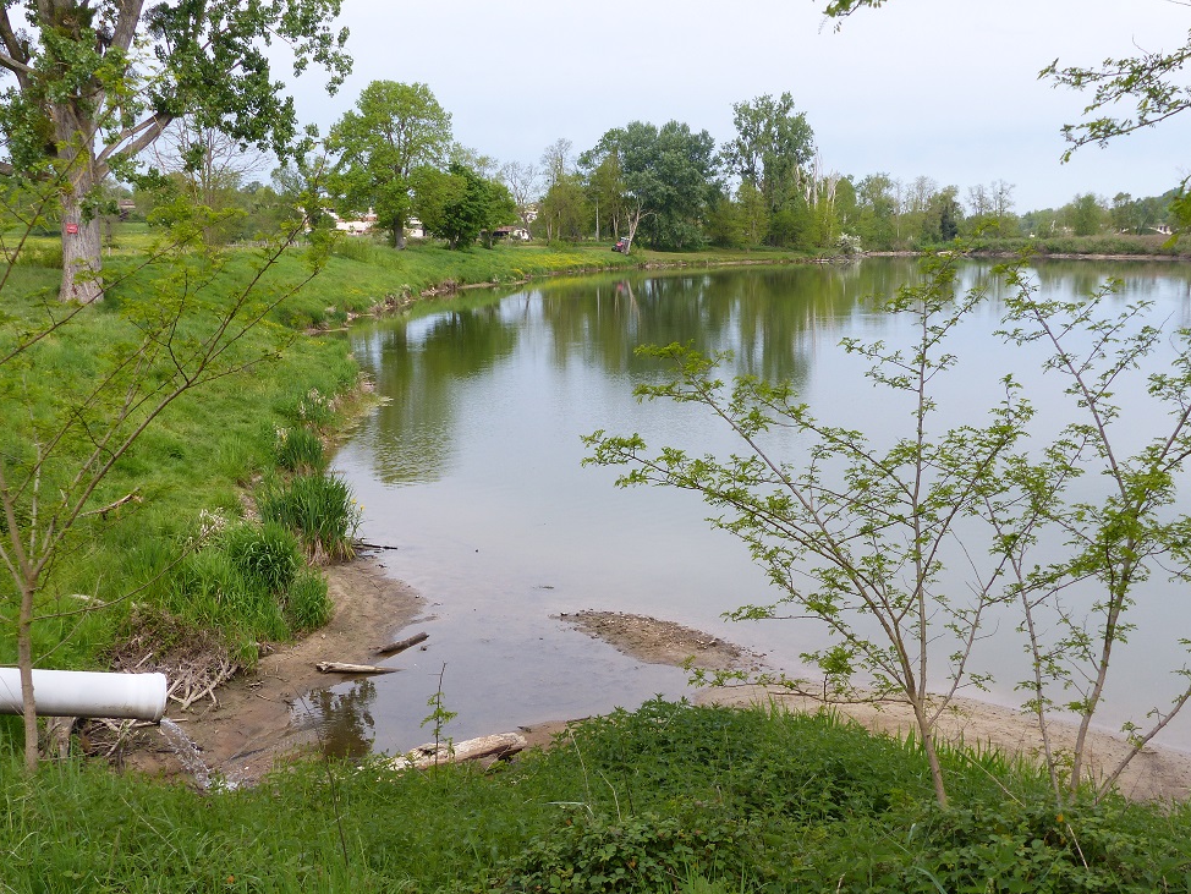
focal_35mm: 39
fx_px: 1342
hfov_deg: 47.9
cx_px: 588
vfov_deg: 36.8
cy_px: 446
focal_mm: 6.8
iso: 100
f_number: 4
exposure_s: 1/400
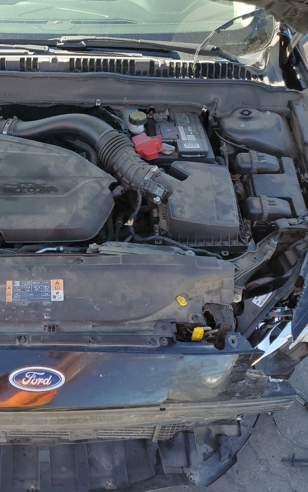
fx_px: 497
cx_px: 48
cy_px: 246
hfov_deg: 33.1
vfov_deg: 52.7
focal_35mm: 37
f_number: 1.5
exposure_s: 1/625
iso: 50
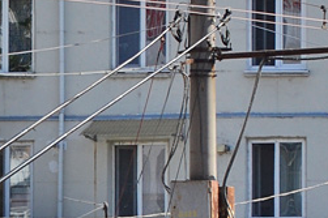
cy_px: 133
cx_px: -250
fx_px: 4893
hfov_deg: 3.8
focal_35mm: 537
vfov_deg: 2.6
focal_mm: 75
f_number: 7.1
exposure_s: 1/320
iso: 125
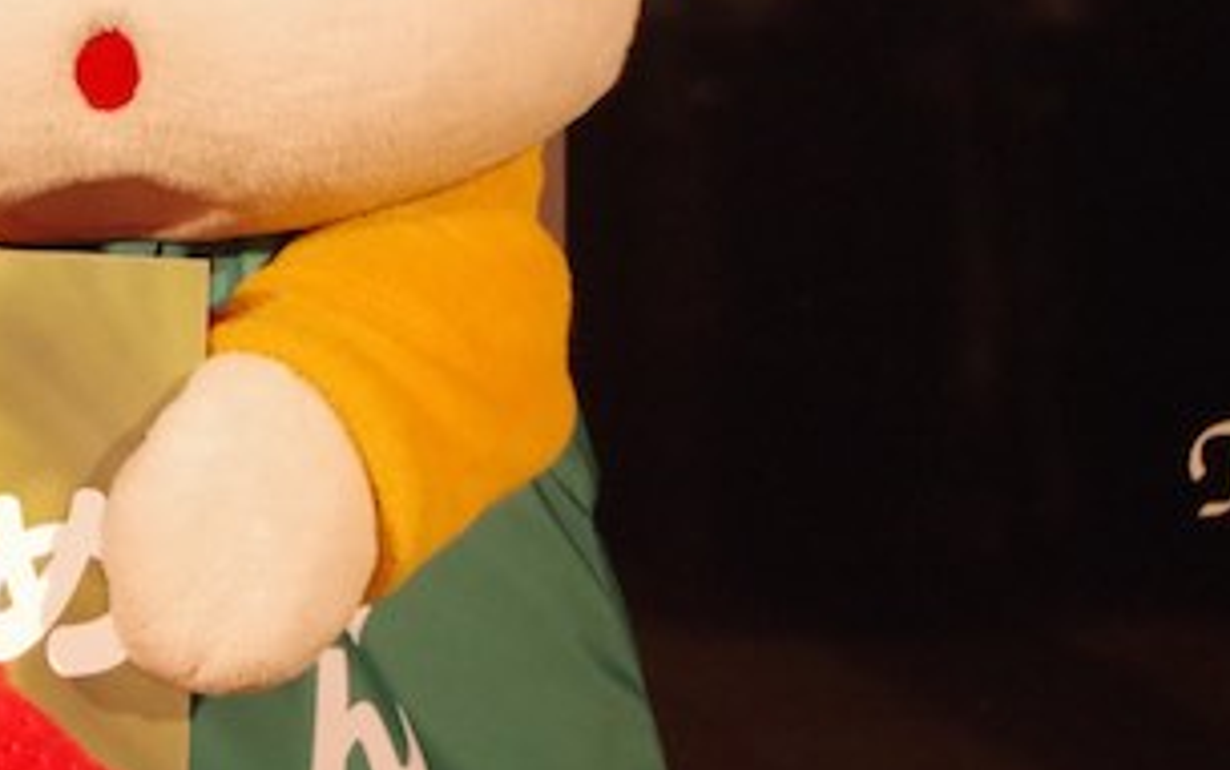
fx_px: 4662
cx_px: -85
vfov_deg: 9.3
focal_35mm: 139
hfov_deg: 14.7
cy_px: -200
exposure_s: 1/60
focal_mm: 35
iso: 3200
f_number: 4.5
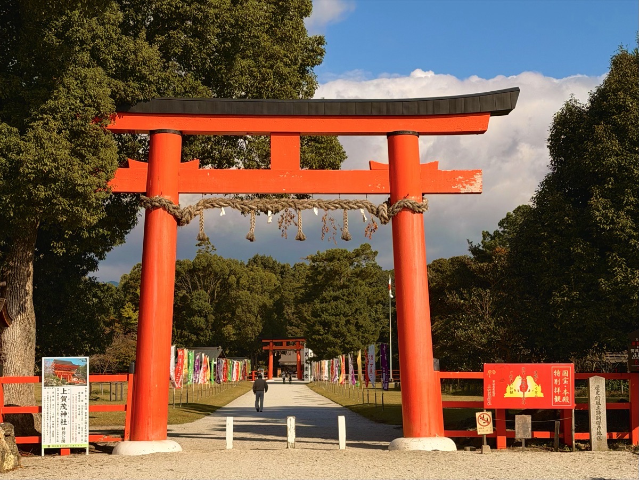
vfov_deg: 30.3
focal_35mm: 48
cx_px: 320
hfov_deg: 39.7
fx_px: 886
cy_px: 240
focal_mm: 6.76
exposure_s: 1/7874
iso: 80
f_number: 1.78
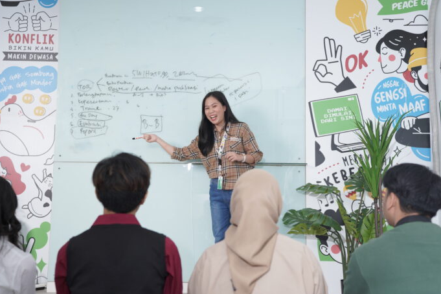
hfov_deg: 44.5
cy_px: 152
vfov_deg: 30.5
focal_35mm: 44
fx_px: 539
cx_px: 209
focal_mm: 39
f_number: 2.8
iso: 125
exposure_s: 1/160
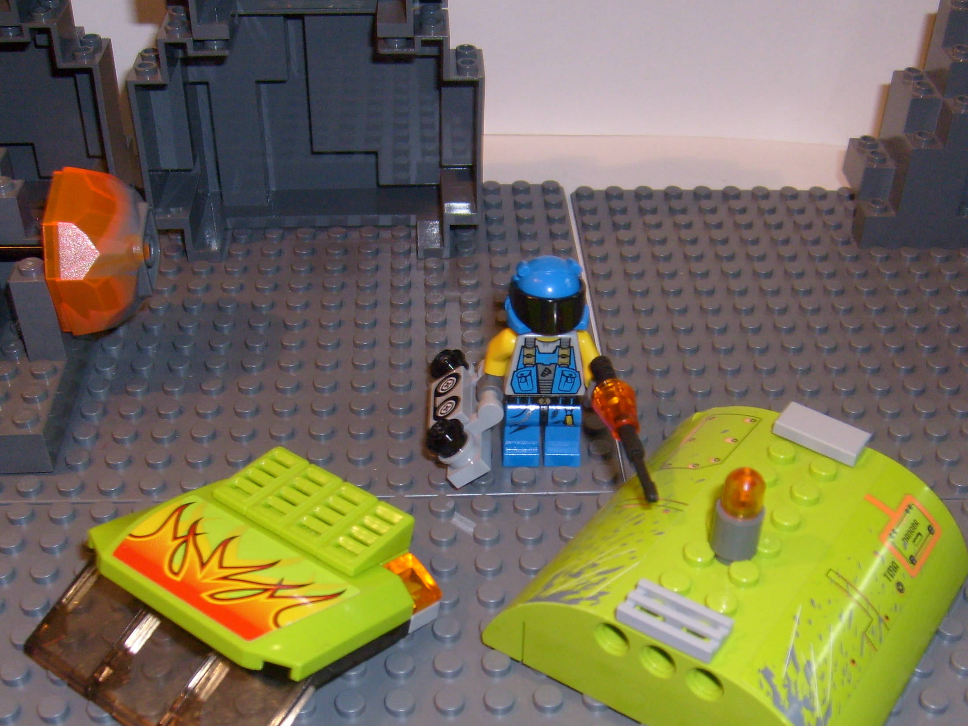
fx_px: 1259
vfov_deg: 32.0
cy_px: 460
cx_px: 522
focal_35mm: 45
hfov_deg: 42.0
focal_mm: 5.8
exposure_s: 1/45
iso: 100
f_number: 2.8
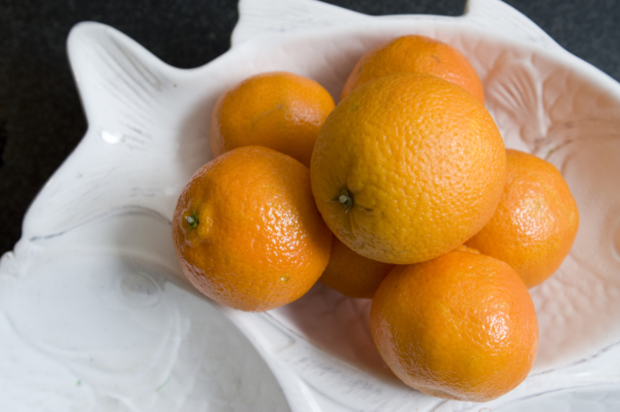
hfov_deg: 46.4
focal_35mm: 42
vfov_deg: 31.9
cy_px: 206
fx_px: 723
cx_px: 310
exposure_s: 1/125
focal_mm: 42
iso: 500
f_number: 7.1
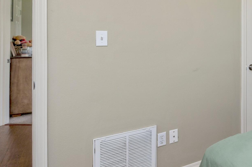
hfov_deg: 41.0
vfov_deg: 37.6
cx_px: 294
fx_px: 238
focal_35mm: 34
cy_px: 36
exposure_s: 1/30
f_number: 9
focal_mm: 14
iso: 320
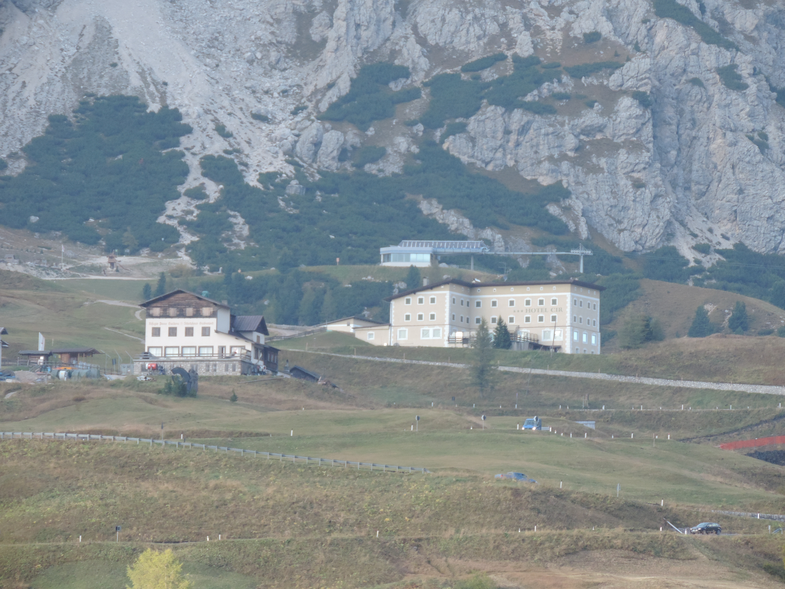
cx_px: 392
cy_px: 294
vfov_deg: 4.6
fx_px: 7370
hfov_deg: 6.1
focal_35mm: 325
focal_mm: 57.9
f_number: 4.8
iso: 320
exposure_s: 1/200
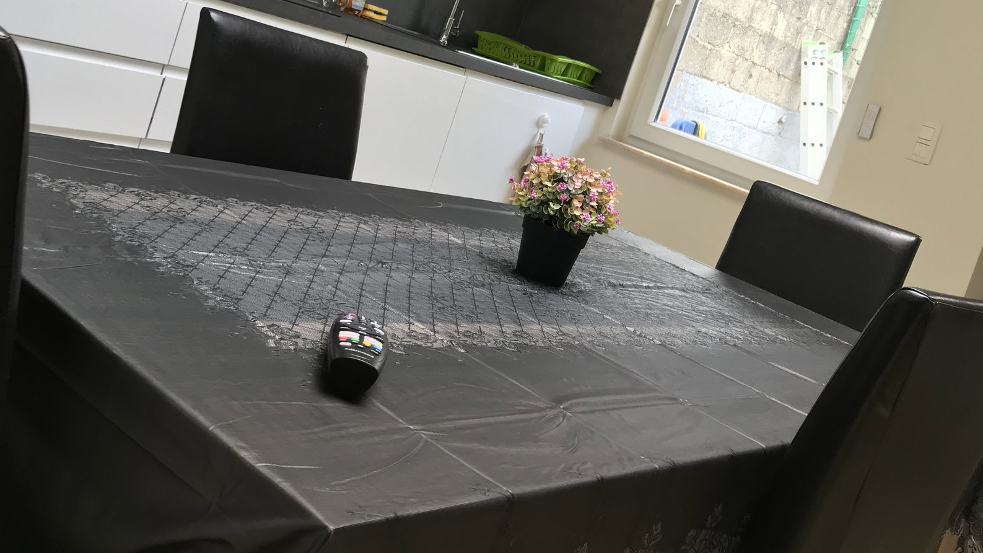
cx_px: 489
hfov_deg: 49.4
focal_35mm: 41
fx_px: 1069
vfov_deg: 28.5
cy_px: 122
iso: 32
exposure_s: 1/100
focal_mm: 3.99
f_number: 1.8
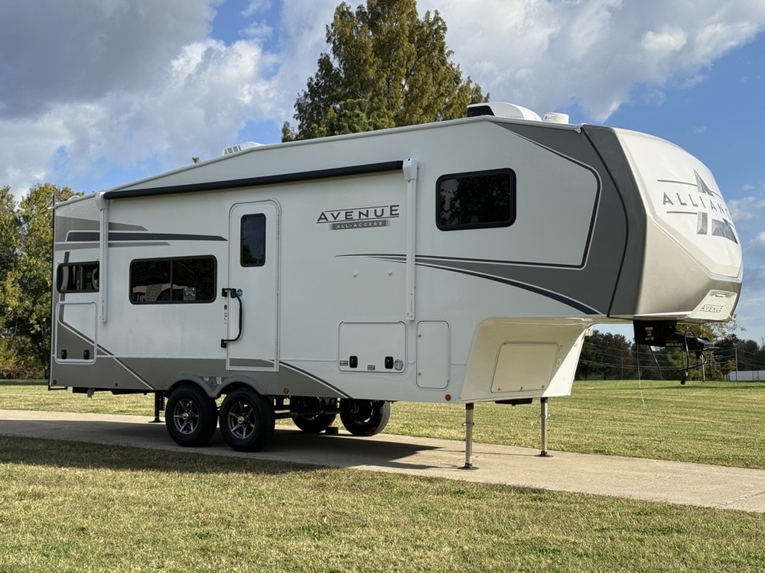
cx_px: 382
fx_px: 1061
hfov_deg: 39.7
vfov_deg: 30.3
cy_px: 286
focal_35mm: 48
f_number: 1.78
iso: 64
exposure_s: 1/3534
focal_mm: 6.76
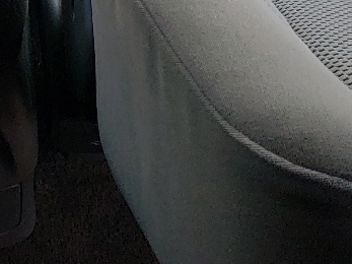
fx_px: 1220
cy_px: -302
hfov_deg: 15.9
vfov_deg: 11.0
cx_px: -39
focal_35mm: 120
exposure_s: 1/476
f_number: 1.5
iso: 50
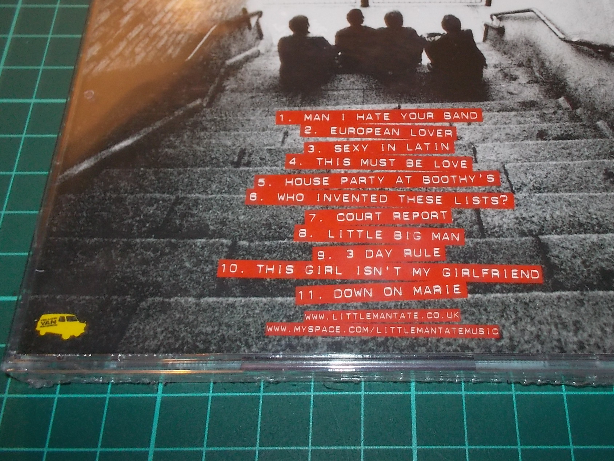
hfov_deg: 47.5
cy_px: 158
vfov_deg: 36.5
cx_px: 372
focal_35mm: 39
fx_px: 692
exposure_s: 1/30
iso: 200
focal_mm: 4.1
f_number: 3.3
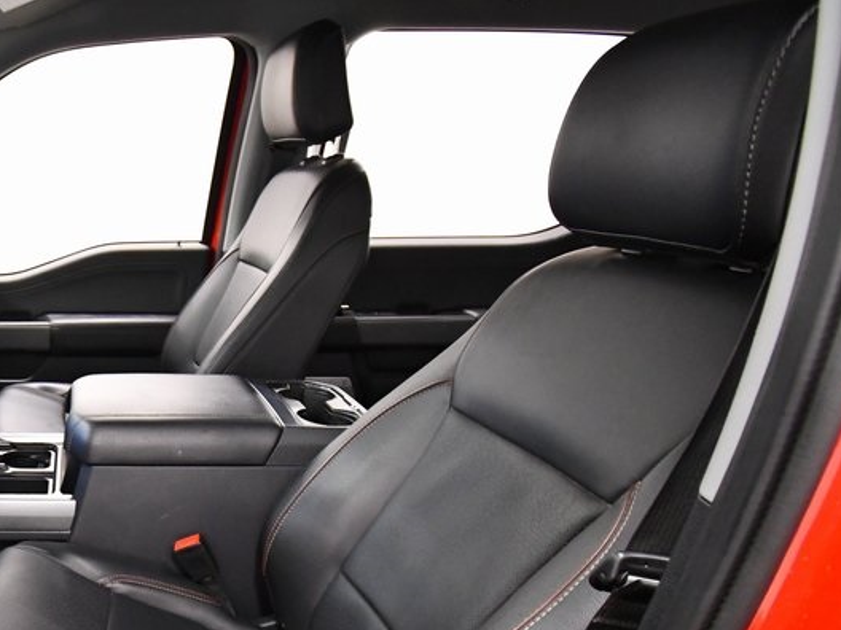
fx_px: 680
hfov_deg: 53.3
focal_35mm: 28
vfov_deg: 46.0
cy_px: 540
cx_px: 46
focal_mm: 10
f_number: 4.5
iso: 3200
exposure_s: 1/125
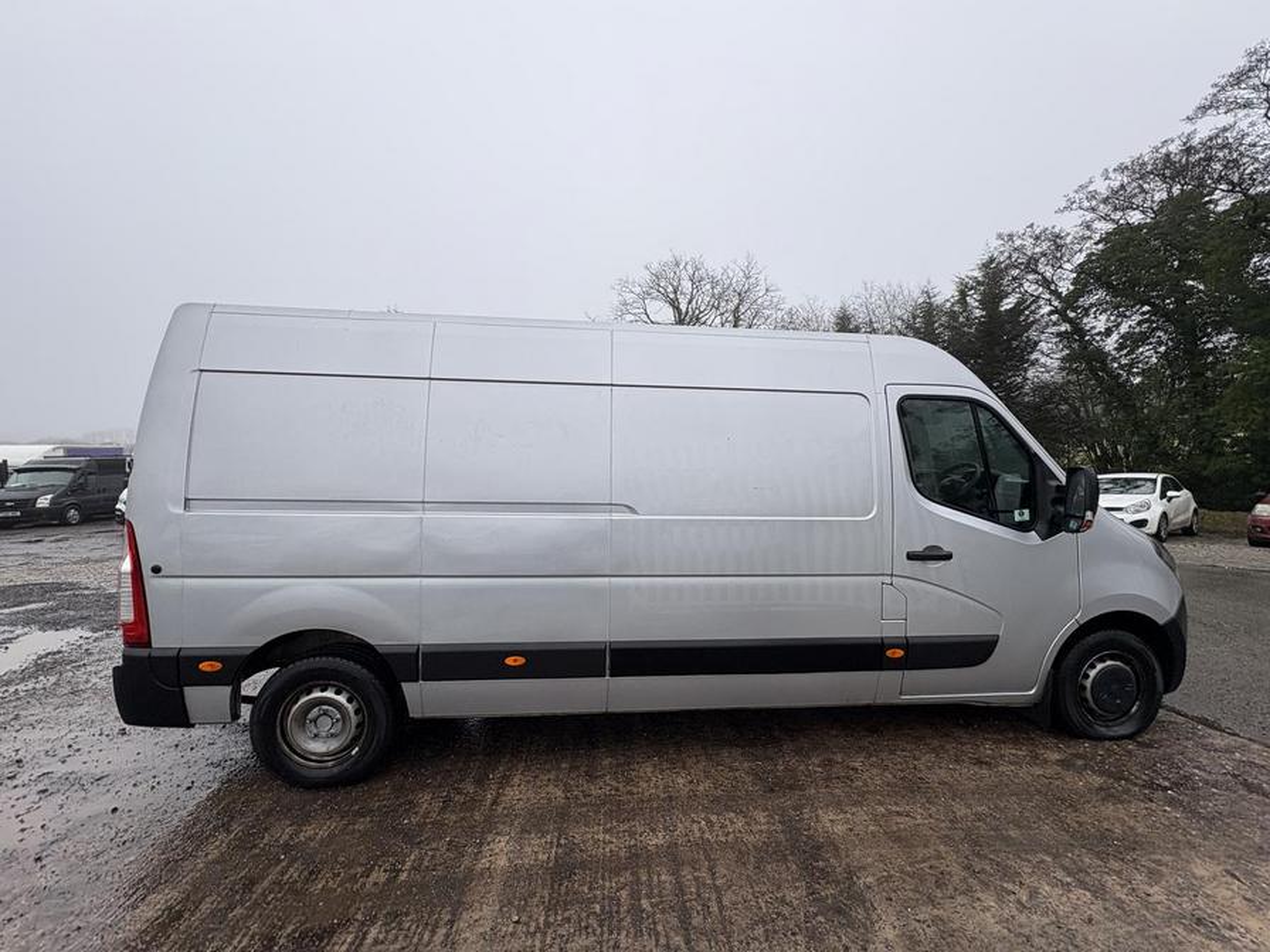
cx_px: 635
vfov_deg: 85.7
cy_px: 476
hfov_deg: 102.1
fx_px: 514
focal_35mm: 14
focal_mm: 2.22
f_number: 2.2
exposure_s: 1/99
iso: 50
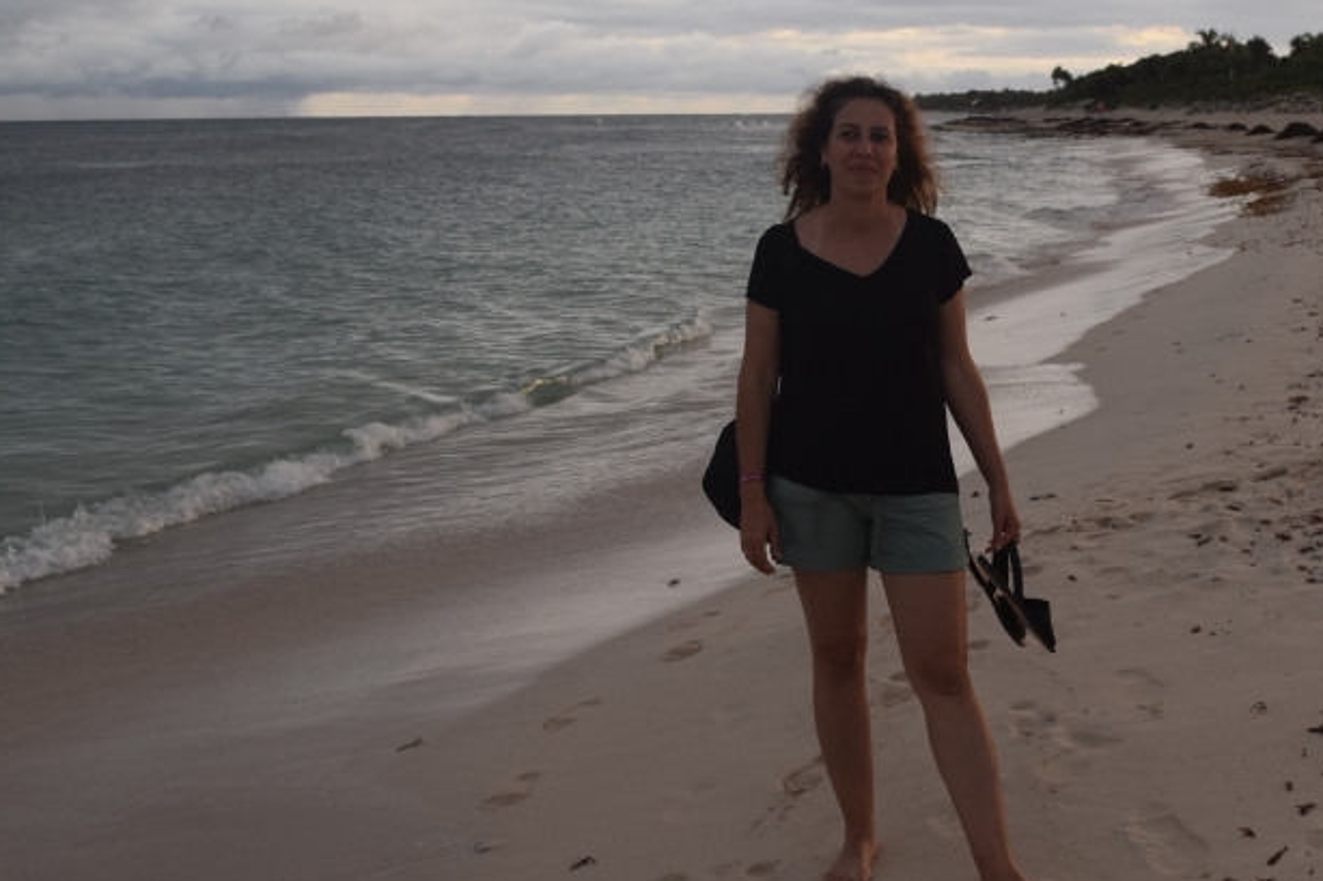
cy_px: 388
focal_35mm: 55
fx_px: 2021
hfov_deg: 35.9
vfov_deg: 24.6
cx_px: 871
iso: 400
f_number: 5.6
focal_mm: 22
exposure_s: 1/125
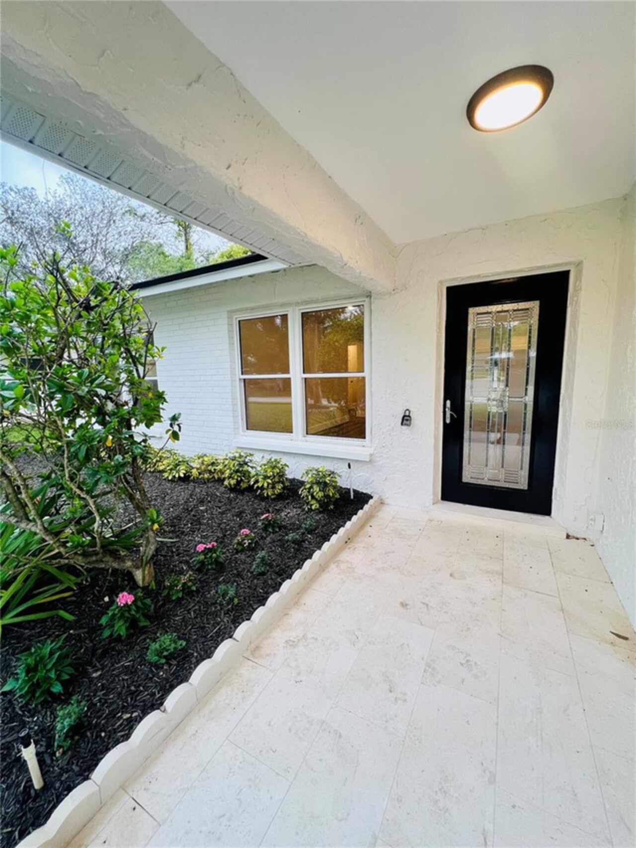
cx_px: 318
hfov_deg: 89.9
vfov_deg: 106.2
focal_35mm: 13
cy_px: 424
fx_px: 318
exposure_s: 1/120
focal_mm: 1.57
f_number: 1.8
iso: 80
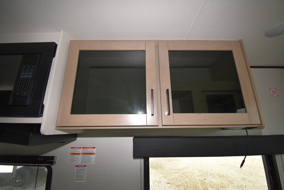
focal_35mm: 15
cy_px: 95
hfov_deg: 100.3
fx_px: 118
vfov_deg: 77.5
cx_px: 142
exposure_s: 1/80
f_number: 4.5
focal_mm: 10
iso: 450
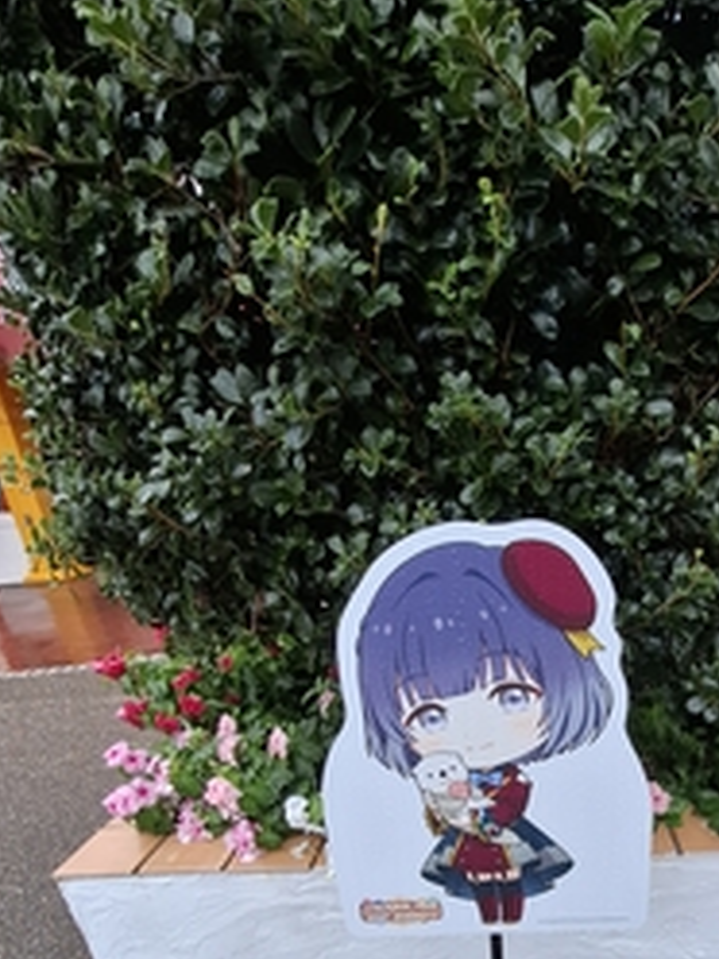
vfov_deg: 72.3
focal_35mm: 21
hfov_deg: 61.0
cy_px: 742
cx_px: 510
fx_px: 582
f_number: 2.2
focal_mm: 1.74
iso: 50
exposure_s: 1/100
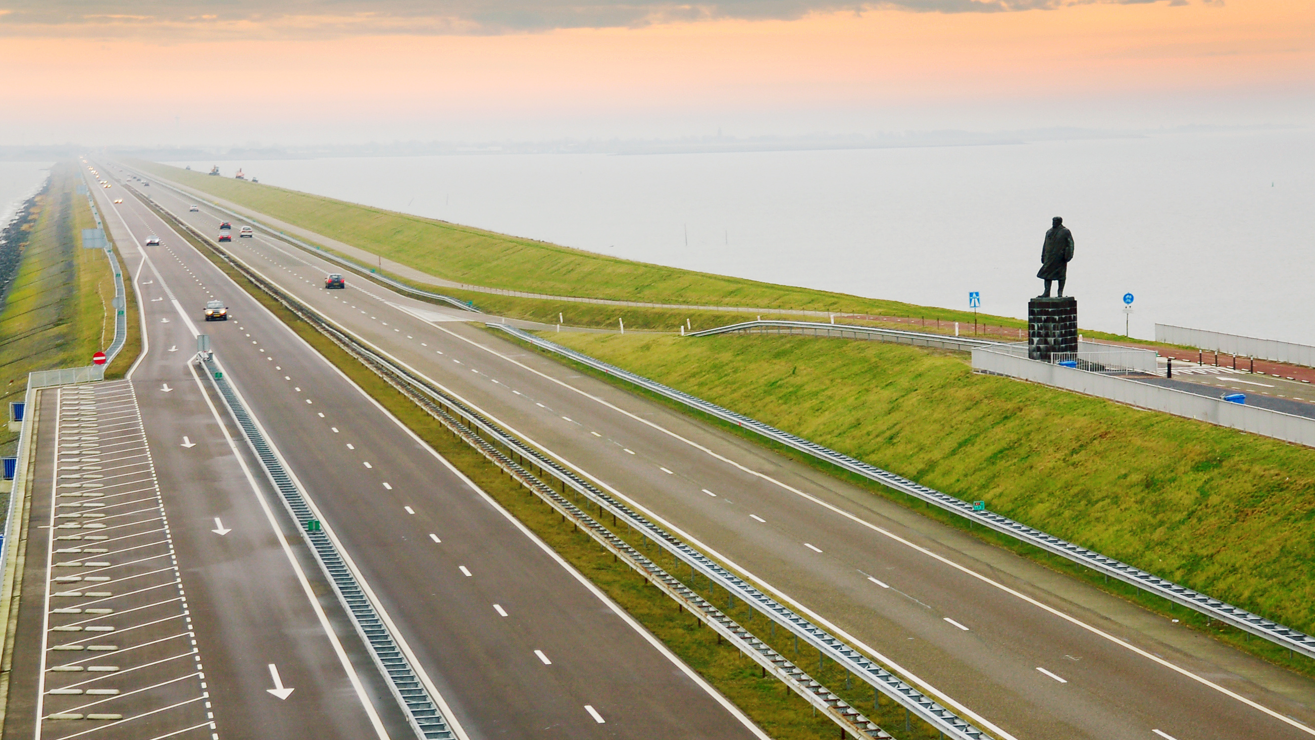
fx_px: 4031
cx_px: 660
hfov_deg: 18.5
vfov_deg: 10.5
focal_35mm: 116
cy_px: 422
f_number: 5.3
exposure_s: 1/80
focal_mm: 65
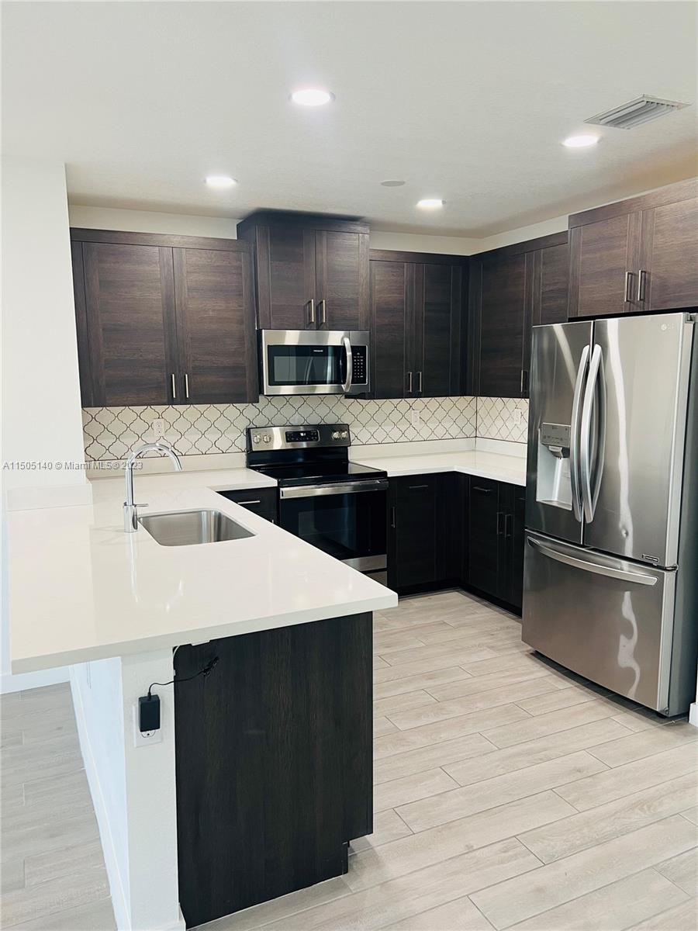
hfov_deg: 53.1
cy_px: 466
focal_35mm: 26
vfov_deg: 67.3
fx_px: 699
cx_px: 349
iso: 100
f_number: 1.5
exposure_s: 1/60
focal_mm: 5.7
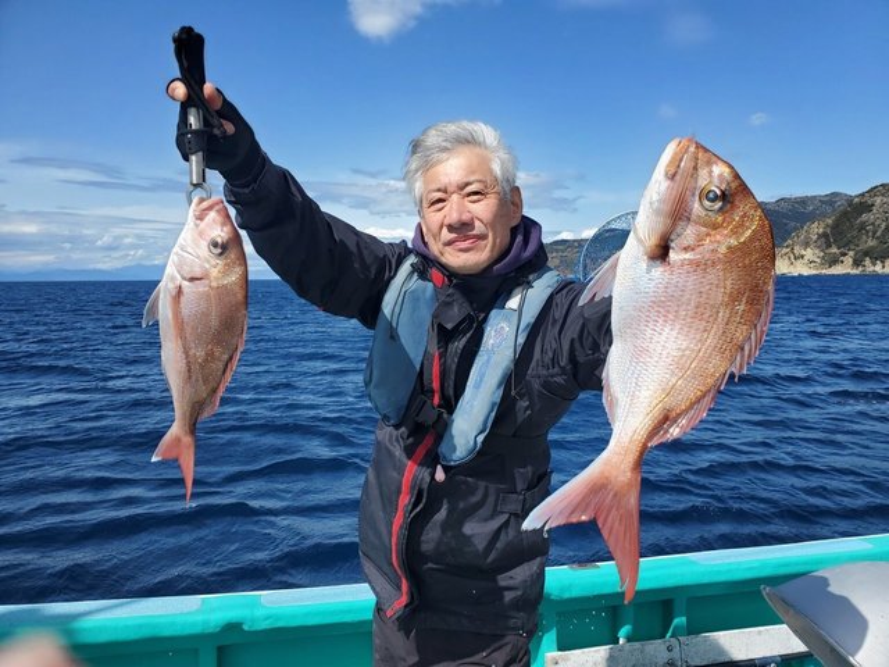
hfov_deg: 67.3
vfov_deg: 53.1
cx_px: 444
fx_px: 668
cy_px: 334
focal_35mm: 26
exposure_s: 1/1732
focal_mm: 4.3
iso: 50
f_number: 2.4
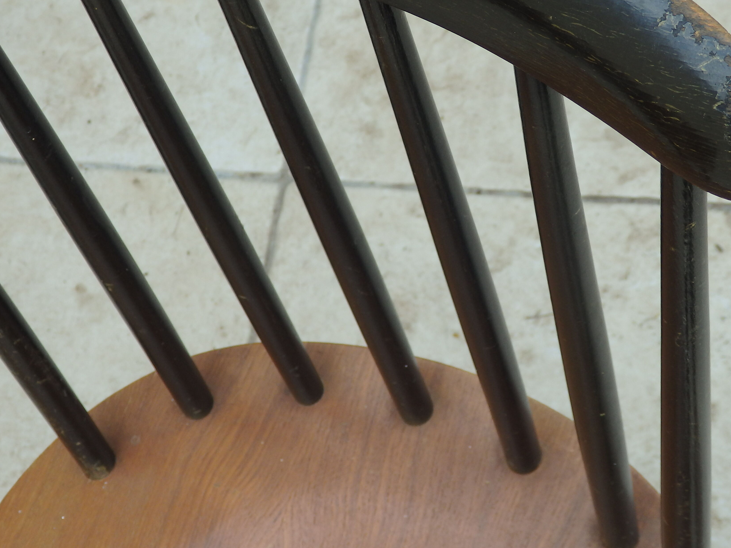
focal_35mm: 63
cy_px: 186
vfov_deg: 23.2
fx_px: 1331
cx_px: 393
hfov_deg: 30.7
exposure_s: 1/320
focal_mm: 8
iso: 125
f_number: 3.8
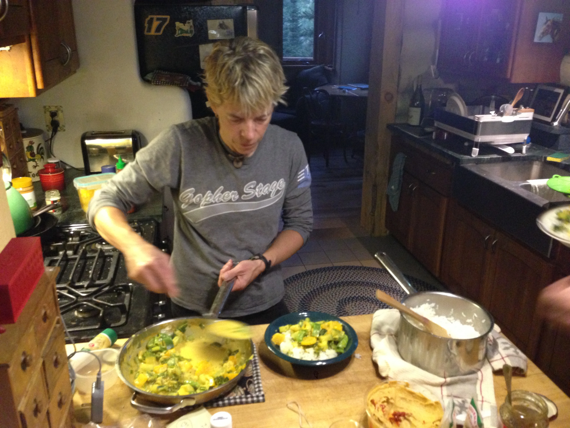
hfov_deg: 55.4
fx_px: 543
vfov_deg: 42.9
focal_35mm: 33
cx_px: 285
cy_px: 214
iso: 500
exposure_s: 1/15
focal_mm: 4.13
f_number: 2.4
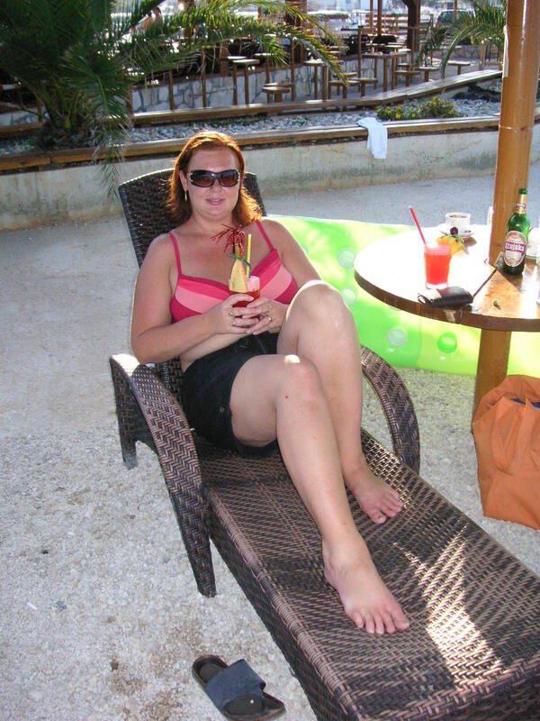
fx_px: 770
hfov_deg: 38.7
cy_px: 360
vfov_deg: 50.1
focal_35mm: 37
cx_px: 270
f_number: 2.8
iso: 160
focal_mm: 6.1
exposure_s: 1/750
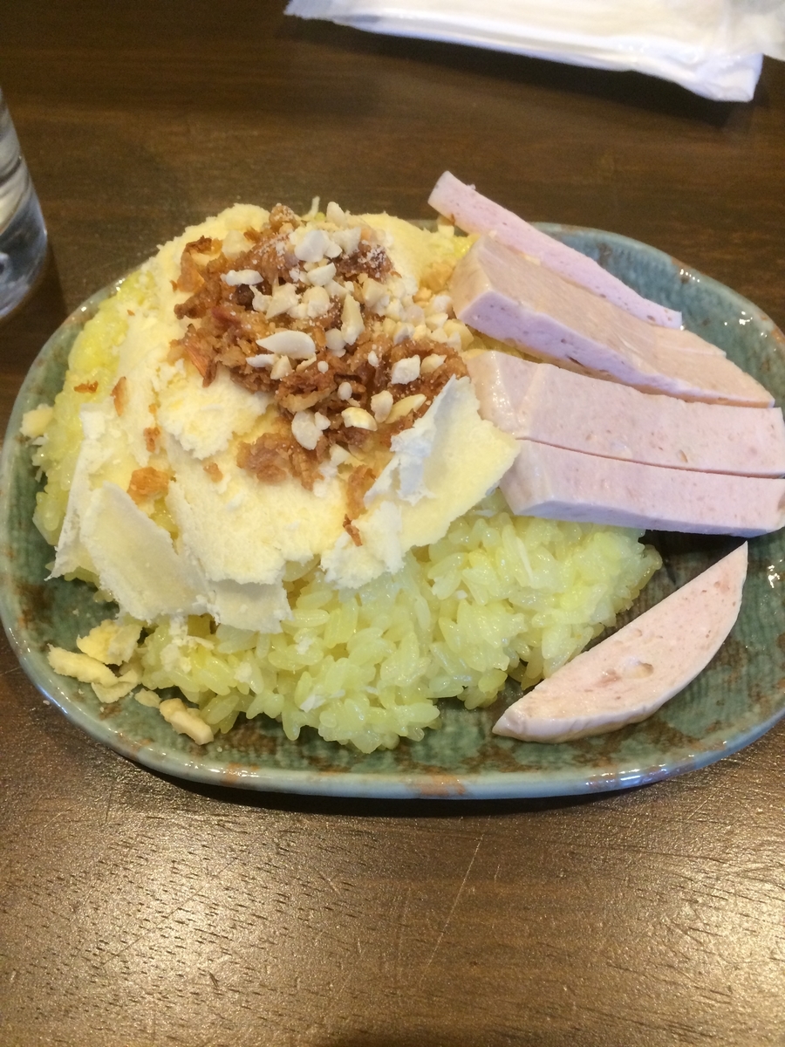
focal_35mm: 29
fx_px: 877
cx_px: 392
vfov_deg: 61.7
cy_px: 524
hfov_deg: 48.2
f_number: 2.2
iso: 160
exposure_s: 1/30
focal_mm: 4.15
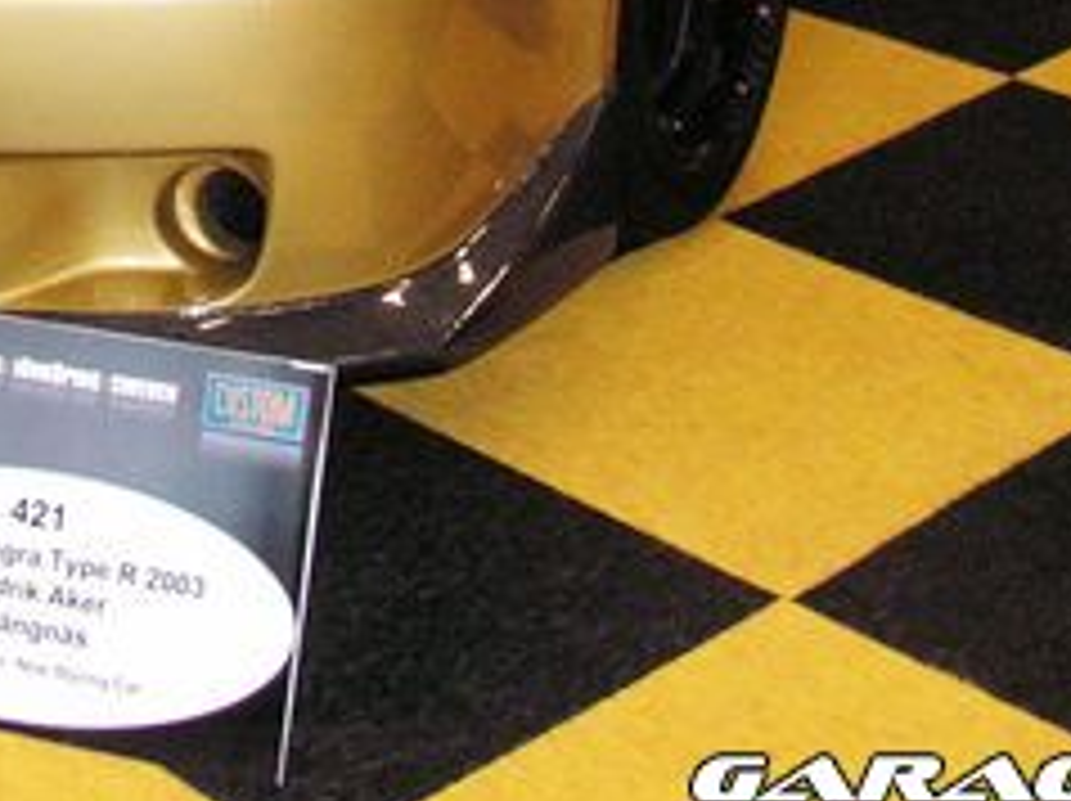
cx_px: 22
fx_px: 2998
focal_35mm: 97
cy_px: -256
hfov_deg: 19.7
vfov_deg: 14.5
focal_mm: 6
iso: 160
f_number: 3.2
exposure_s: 1/40
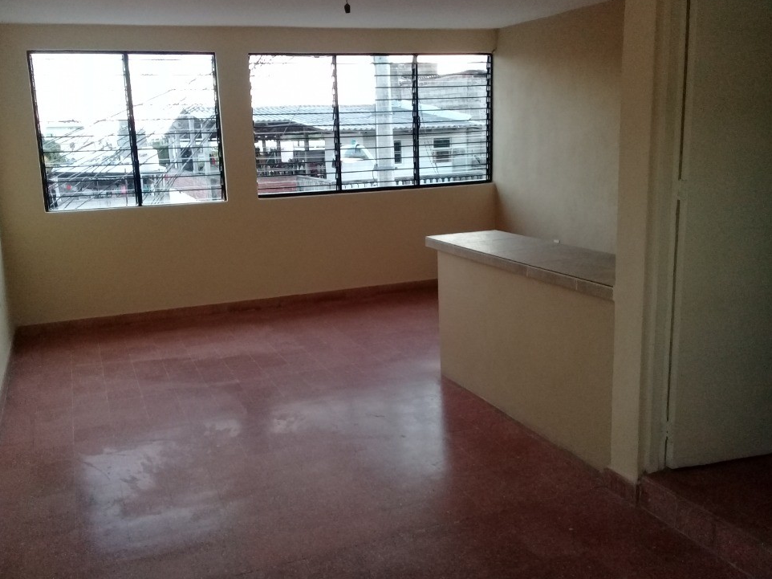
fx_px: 736
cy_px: 284
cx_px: 371
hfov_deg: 55.3
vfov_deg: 42.9
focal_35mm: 33
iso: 160
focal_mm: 3.3
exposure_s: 1/33
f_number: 2.2
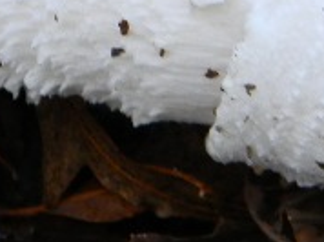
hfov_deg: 5.3
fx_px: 3496
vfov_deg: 4.0
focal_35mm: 374
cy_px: -16
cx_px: 126
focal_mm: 15.1
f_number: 4.5
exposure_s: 1/30
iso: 164
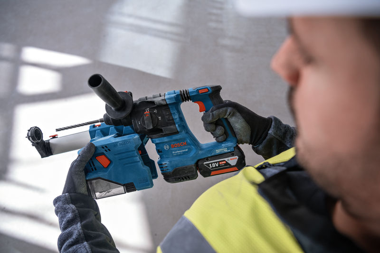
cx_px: 190
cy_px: 126
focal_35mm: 28
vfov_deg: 46.4
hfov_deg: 65.5
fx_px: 295
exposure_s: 1/400
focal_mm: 28
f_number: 4
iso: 640
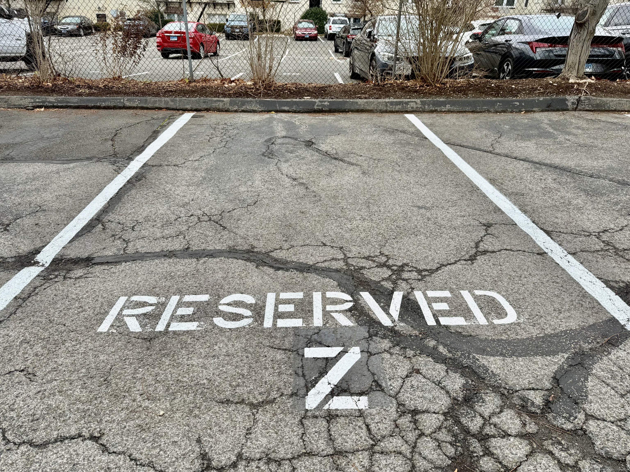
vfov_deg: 56.8
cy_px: 236
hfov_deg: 71.6
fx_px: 437
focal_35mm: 24
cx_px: 315
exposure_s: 1/858
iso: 80
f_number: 1.78
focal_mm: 6.76
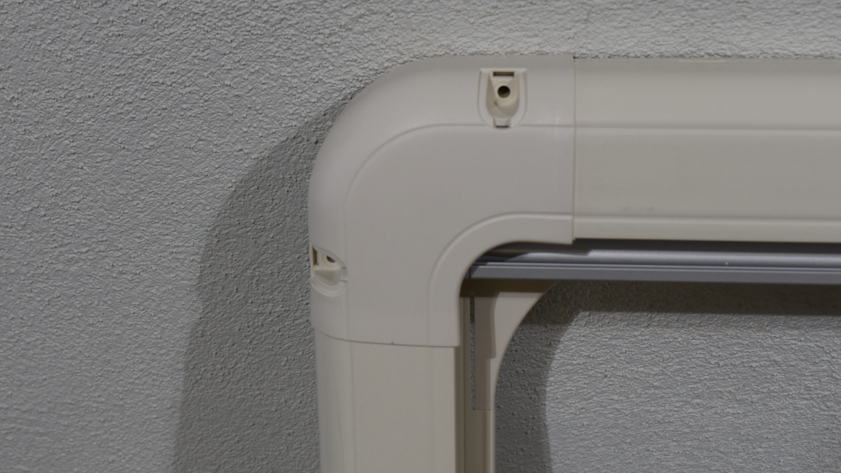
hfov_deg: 36.6
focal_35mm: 57
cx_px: 421
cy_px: 208
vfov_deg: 21.1
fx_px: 1271
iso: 220
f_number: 8
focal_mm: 36
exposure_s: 1/60
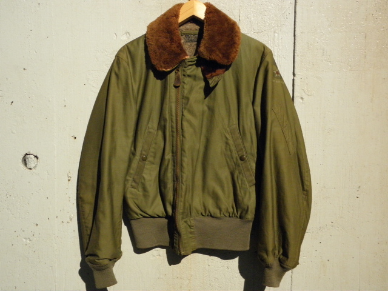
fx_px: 460
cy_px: 146
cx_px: 194
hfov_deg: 45.8
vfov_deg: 35.1
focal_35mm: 41
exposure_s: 1/1250
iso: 400
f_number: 7.6
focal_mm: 7.5
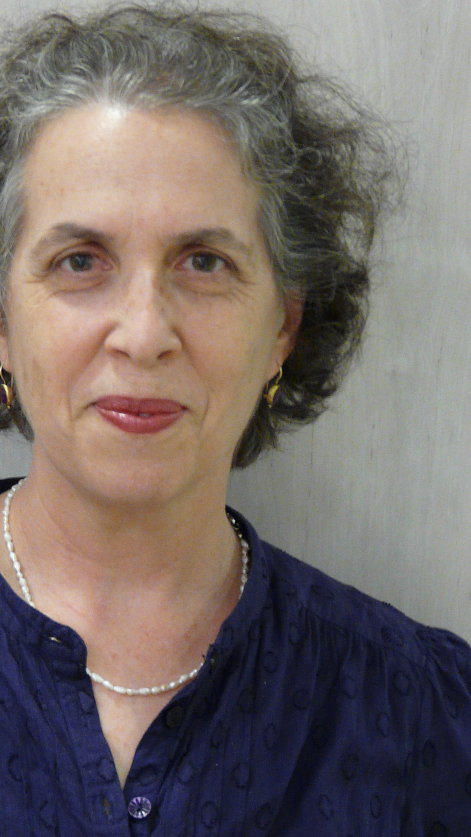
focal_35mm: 173
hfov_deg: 7.0
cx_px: 58
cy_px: 503
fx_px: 3840
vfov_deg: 12.4
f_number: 3.6
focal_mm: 16.6
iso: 200
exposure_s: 1/10
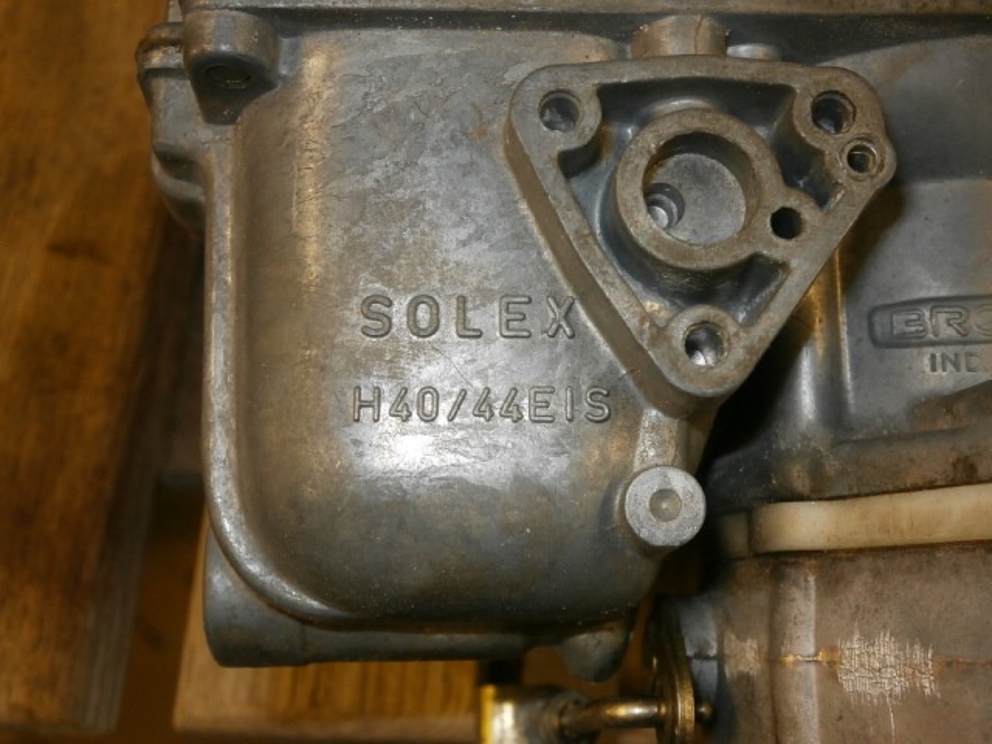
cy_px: 372
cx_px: 496
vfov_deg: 30.9
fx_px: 1347
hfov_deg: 40.4
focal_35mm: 47
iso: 200
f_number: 3.4
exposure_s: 1/40
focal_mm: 8.3
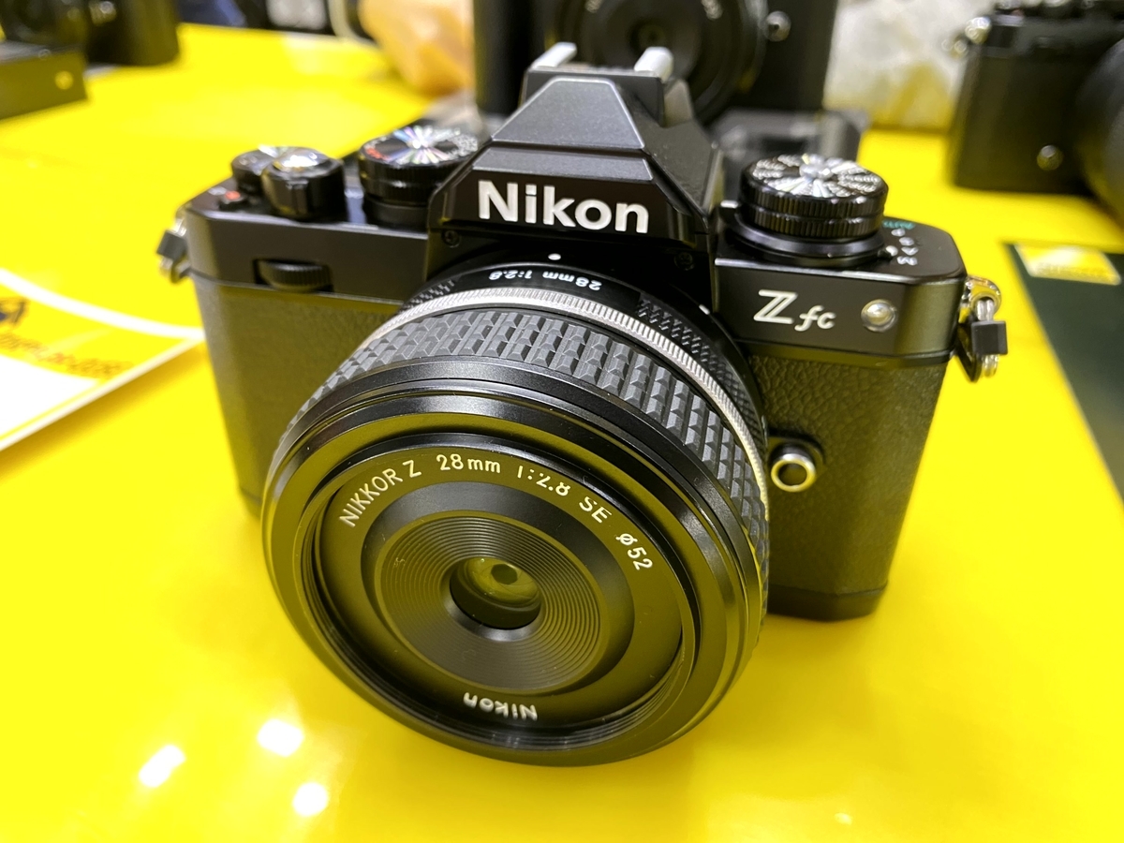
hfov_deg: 67.3
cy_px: 422
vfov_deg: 53.1
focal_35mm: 26
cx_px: 562
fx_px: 844
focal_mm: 4.25
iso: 320
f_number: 1.8
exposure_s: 1/50
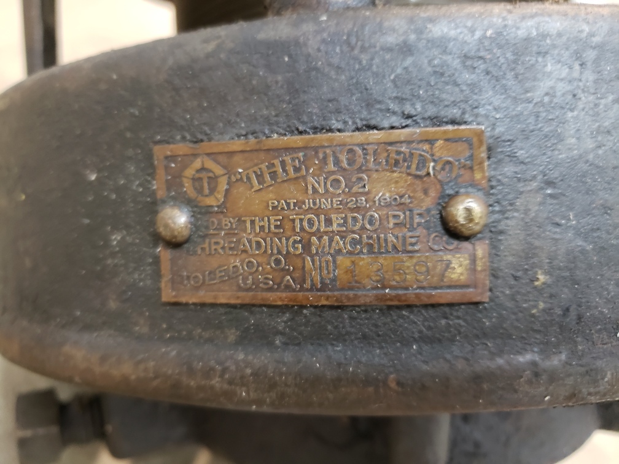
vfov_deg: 53.1
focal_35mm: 26
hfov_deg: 67.3
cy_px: 232
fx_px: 465
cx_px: 310
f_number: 1.5
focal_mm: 4.3
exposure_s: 1/10
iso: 400
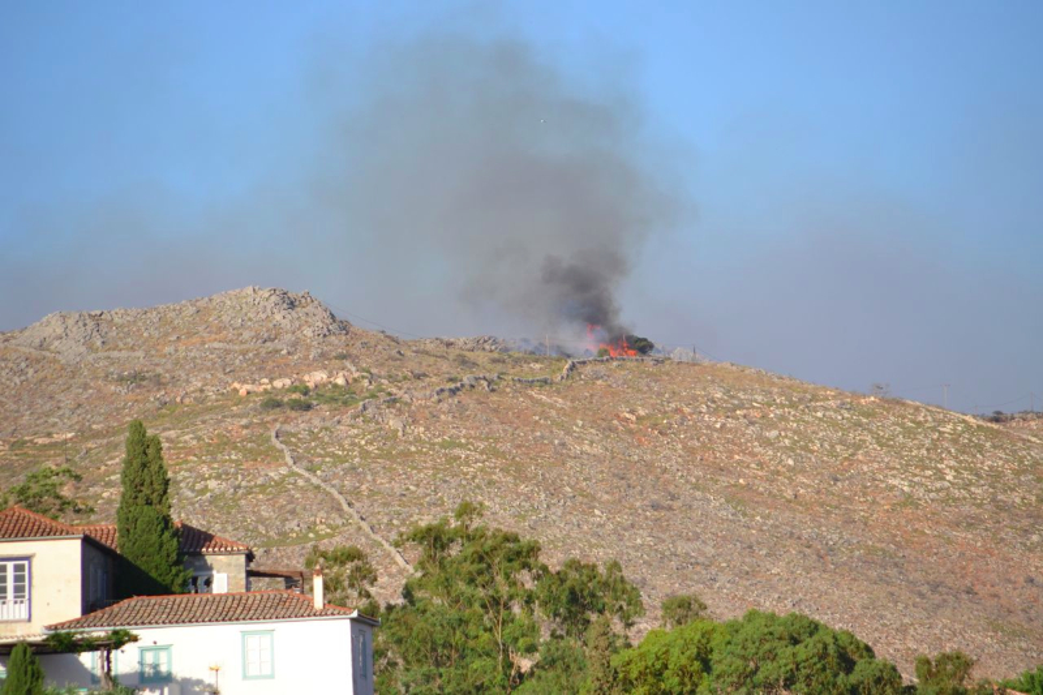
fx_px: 8689
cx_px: 522
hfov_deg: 6.9
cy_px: 348
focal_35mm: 300
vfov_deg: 4.6
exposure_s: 1/1250
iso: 400
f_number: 6.3
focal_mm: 200
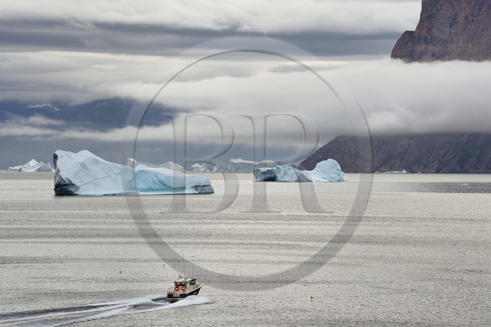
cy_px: 164
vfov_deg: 6.9
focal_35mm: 200
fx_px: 2725
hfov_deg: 10.3
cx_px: 246
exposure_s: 1/320
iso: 400
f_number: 11
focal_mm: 200
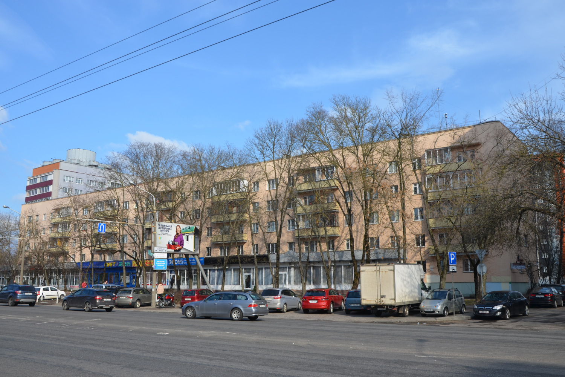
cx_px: 282
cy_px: 188
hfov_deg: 59.5
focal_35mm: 32
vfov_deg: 41.7
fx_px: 494
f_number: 8
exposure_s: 1/250
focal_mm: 21
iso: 110
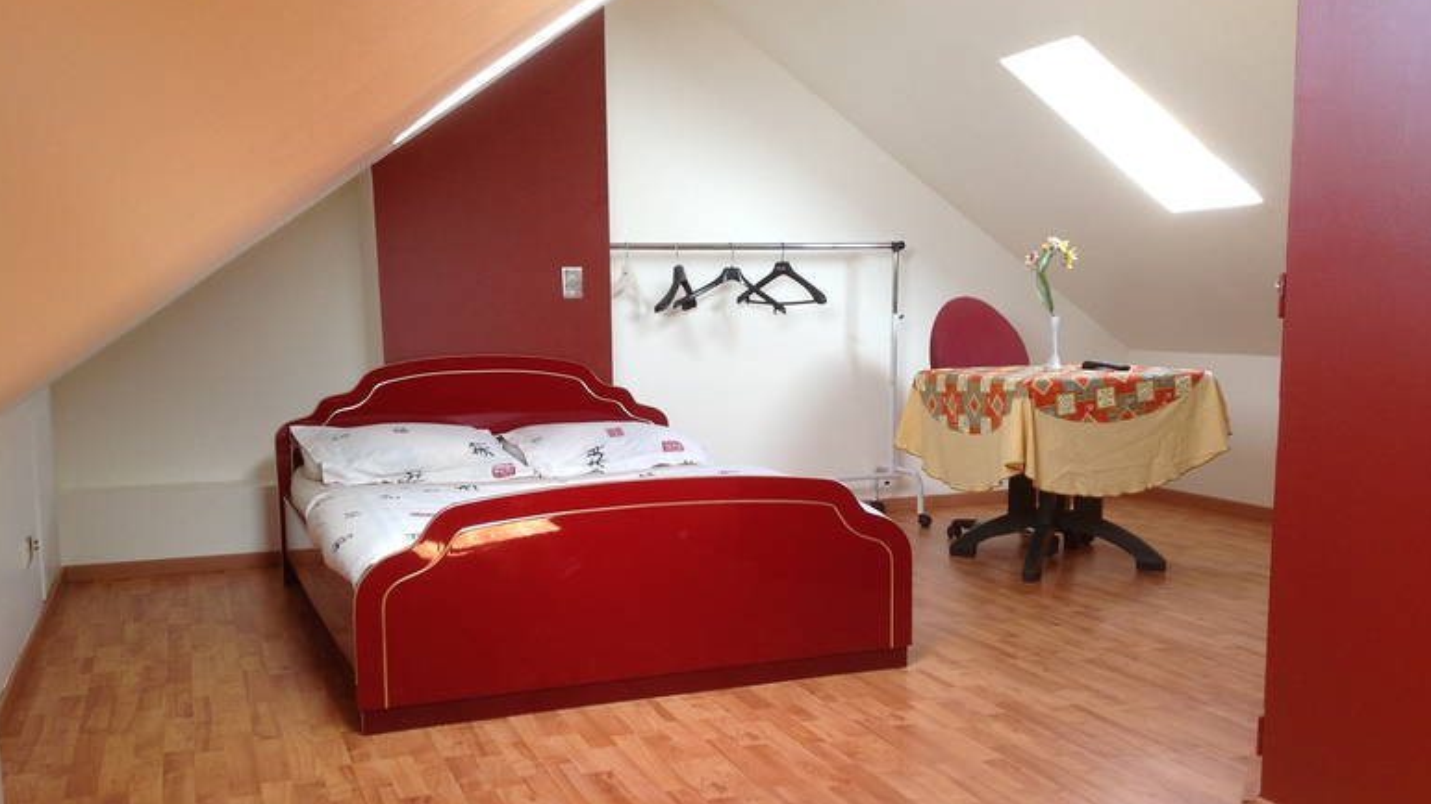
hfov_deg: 51.6
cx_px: 719
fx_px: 1480
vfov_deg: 30.2
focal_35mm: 39
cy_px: 524
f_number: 2.4
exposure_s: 1/30
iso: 64
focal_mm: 4.28
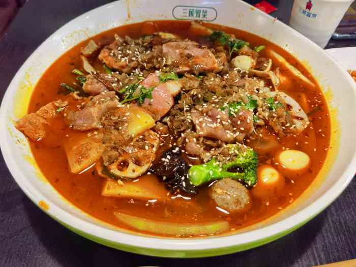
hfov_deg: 65.3
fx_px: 278
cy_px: 134
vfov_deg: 51.4
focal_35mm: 27
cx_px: 178
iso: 400
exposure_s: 1/60.2
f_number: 1.9
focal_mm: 6.71
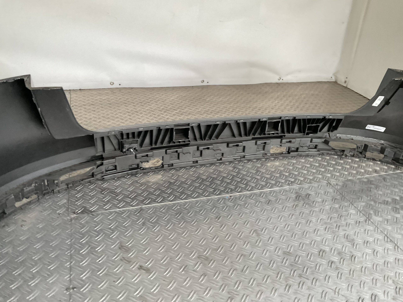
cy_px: 151
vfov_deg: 48.2
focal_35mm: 29
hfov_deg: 61.7
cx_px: 202
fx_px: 338
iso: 160
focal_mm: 3
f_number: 1.8
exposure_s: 1/60
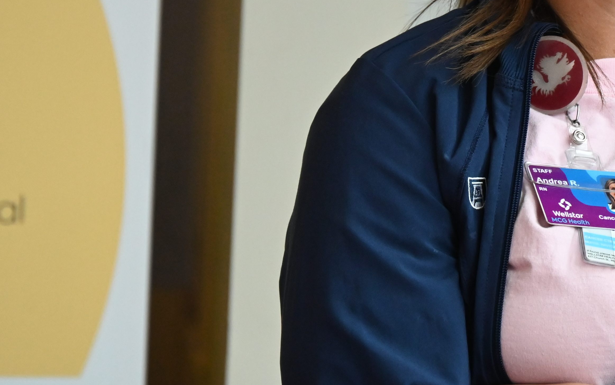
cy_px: 27
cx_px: 597
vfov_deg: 2.5
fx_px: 8883
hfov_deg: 4.0
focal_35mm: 530
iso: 3200
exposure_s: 1/200
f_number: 6.3
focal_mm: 200
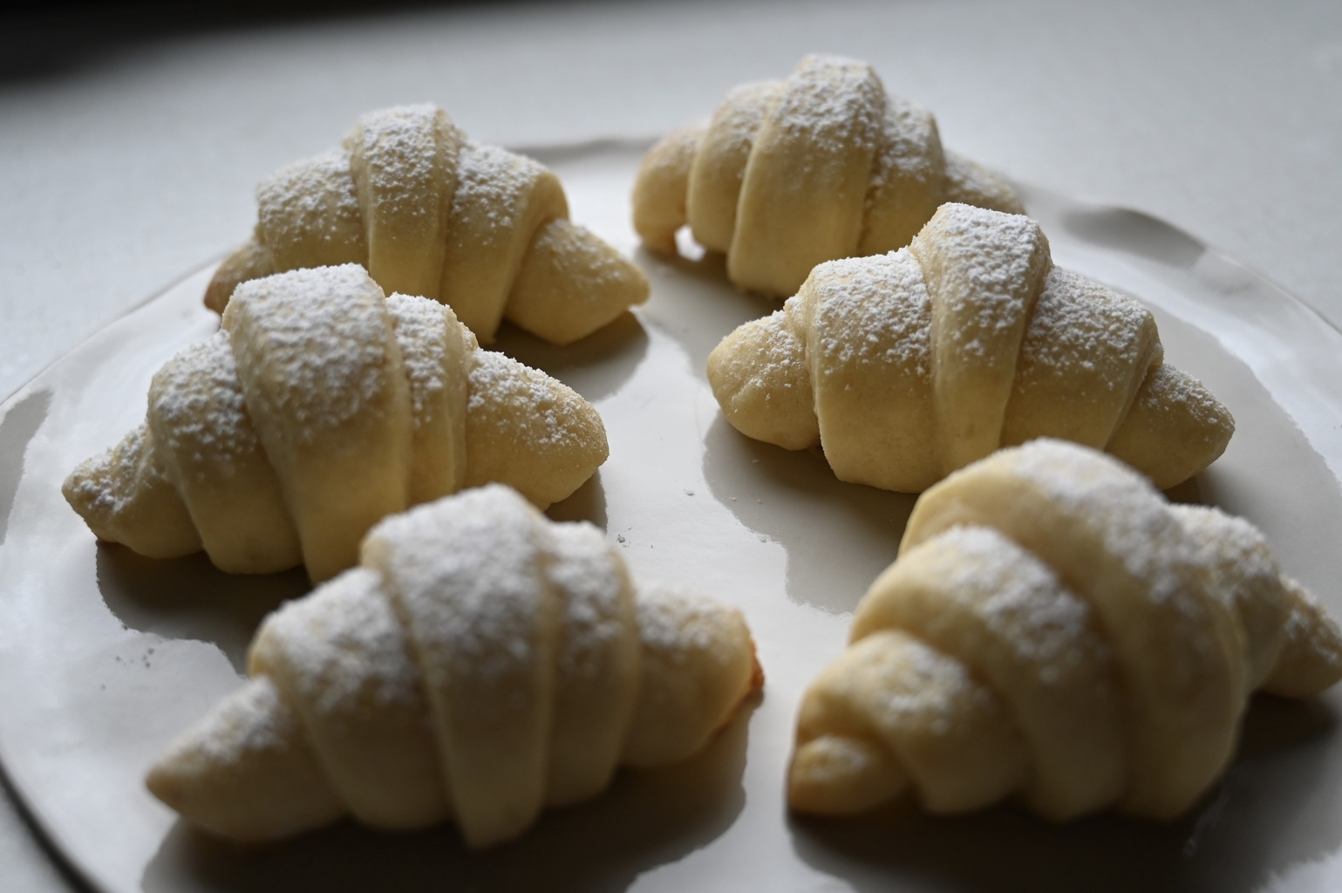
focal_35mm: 37
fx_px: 1378
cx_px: 671
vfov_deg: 35.9
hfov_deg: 51.9
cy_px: 446
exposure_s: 1/125
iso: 400
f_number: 4
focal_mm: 37
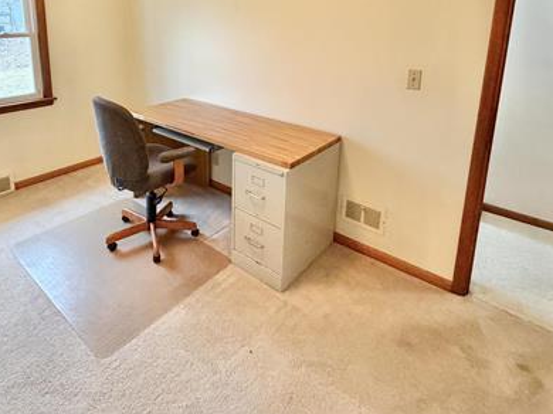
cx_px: 235
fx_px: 367
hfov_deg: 73.5
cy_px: 86
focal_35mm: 23
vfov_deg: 55.0
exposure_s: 1/60
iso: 500
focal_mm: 2.22
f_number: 2.2
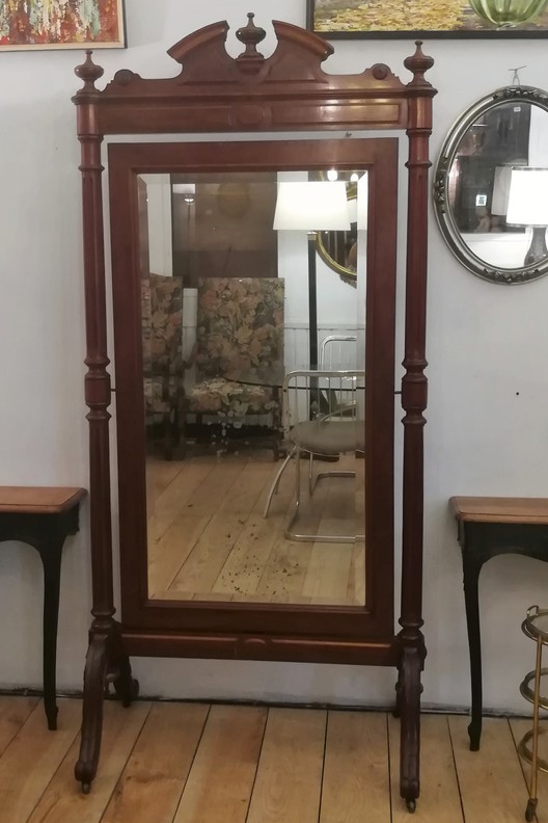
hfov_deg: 31.9
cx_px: 253
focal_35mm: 42
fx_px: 959
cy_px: 410
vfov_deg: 46.4
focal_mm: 3.83
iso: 320
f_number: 2.2
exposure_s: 1/33.3
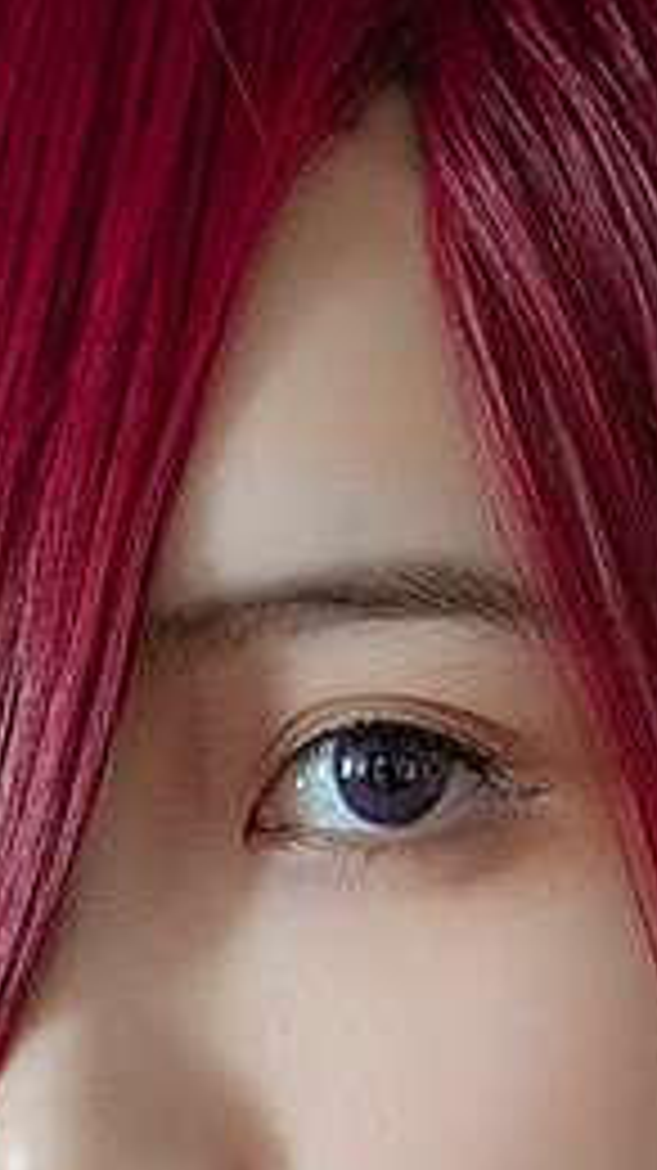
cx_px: 261
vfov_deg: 7.8
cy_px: 3033
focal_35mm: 254
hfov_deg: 4.8
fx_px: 7877
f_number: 2.8
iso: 2000
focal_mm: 35
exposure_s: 1/100
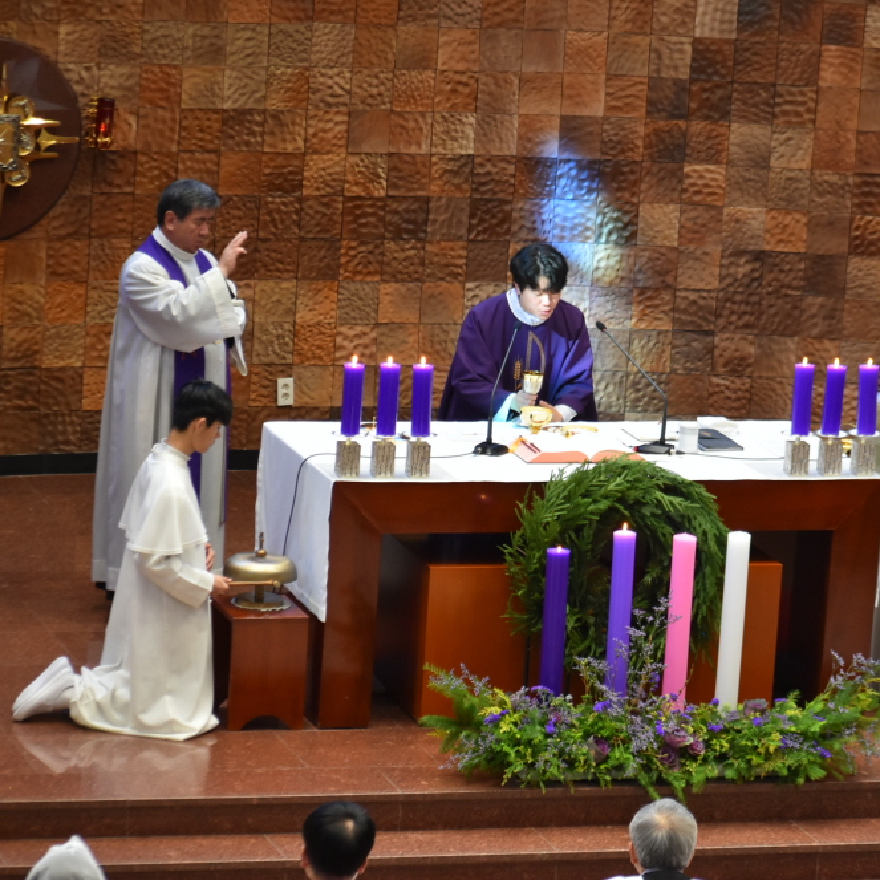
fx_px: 5253
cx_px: 519
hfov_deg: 9.6
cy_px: 442
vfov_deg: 9.6
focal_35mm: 183
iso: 800
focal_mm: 95
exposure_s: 1/60
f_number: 4.8
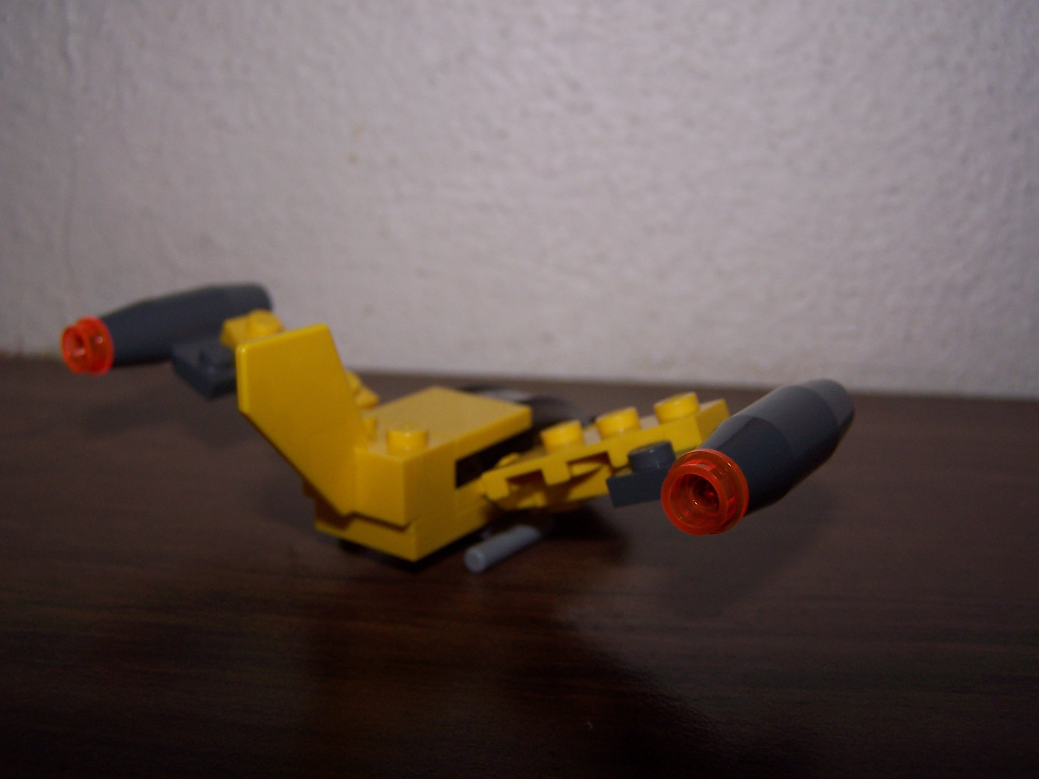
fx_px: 1141
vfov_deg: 37.7
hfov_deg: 49.0
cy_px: 390
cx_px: 520
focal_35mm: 38
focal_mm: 6.3
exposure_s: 1/60
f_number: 2.8
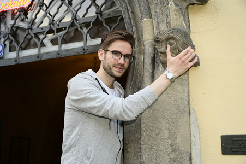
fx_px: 300
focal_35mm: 44
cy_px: 82
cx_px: 123
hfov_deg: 44.5
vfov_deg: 30.5
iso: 320
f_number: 3.5
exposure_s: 1/200
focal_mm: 44
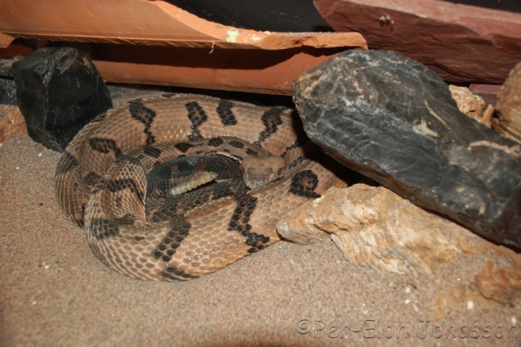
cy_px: 174
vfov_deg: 36.8
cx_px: 260
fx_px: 521
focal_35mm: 36
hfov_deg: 53.2
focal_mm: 24
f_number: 4
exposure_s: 1/60
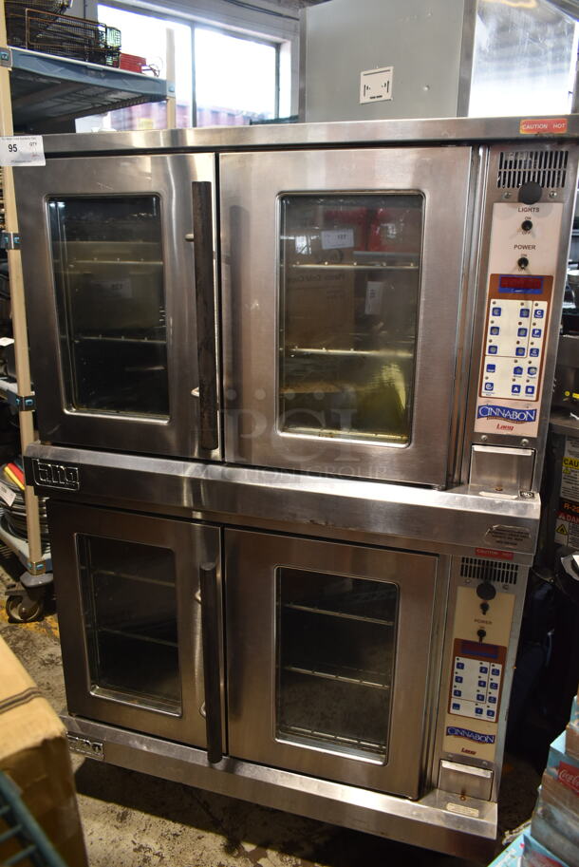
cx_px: 290
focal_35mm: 27
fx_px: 650
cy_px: 434
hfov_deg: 48.0
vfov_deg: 67.3
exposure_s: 1/30
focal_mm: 18
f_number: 3.5
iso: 640
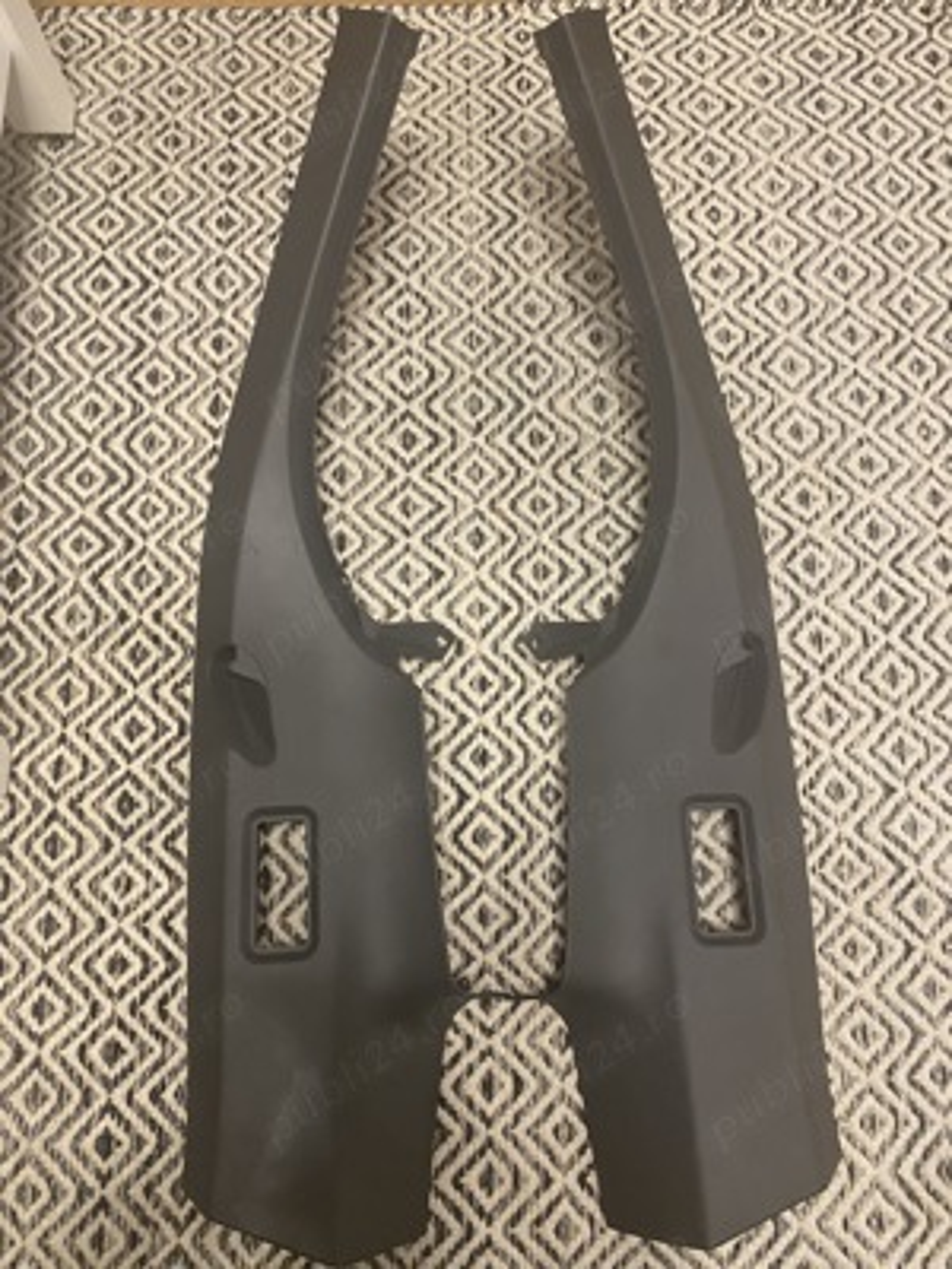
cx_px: 476
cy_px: 634
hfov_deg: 53.1
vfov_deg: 67.3
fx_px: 953
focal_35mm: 26
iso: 320
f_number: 1.8
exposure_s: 1/50
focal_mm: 4.25
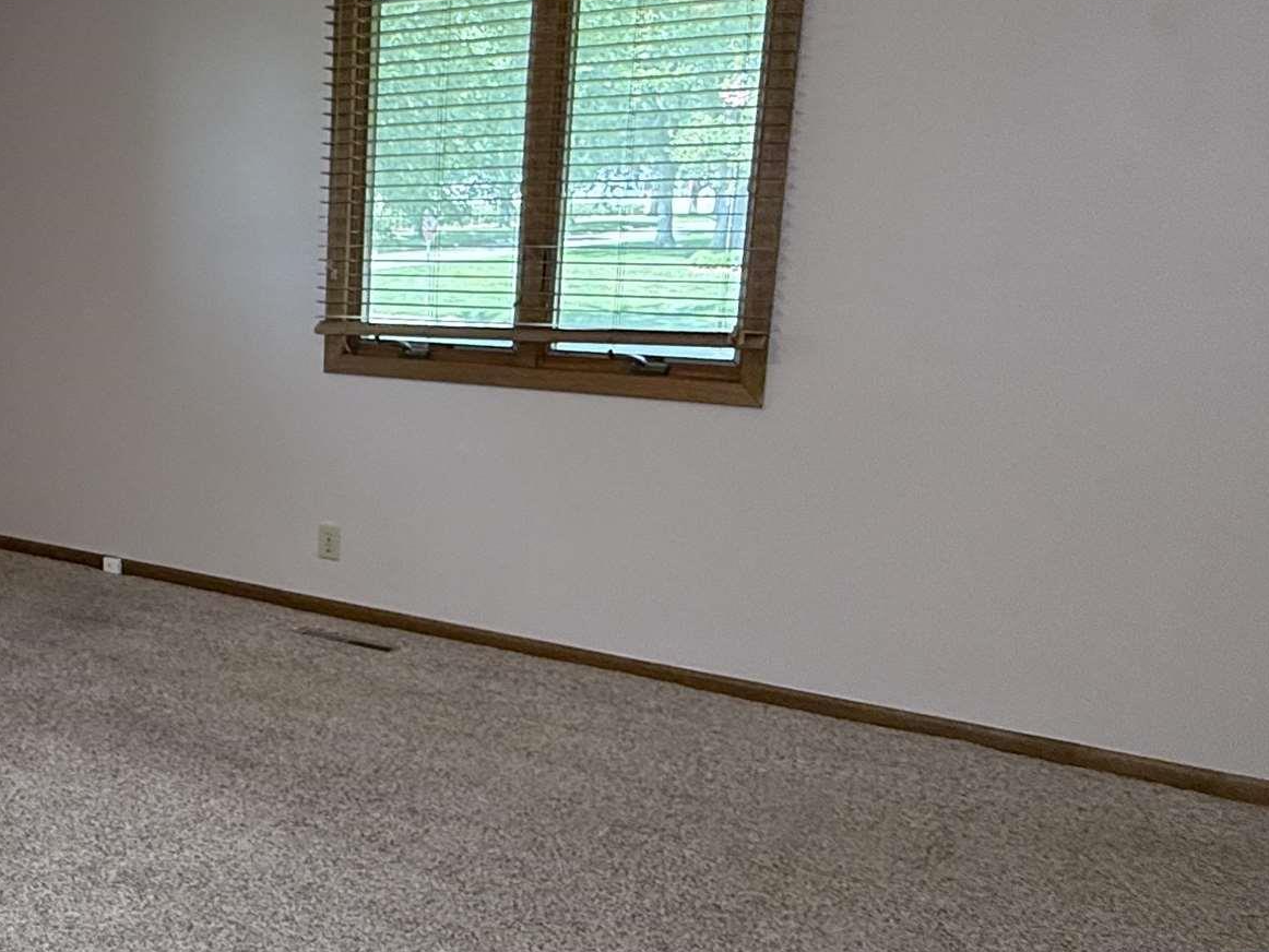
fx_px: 1357
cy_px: 490
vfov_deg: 38.7
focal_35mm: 37
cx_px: 67
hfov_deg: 44.4
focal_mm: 2.22
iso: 250
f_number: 2.2
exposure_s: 1/120
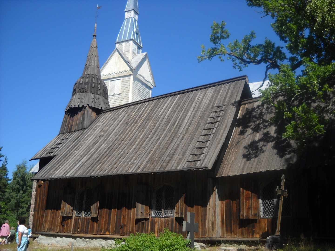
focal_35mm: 41
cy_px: 126
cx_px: 168
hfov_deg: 45.8
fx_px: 397
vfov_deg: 35.1
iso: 64
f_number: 5.5
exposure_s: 1/228
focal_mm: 6.72
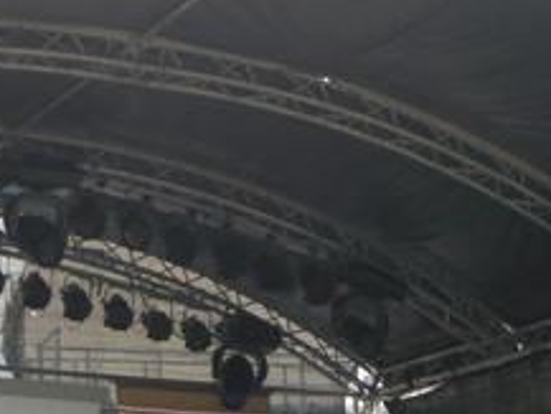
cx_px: 145
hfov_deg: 19.0
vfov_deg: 14.4
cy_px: 175
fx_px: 1640
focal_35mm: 103
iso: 50
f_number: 2.6
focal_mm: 5.8
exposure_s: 1/30
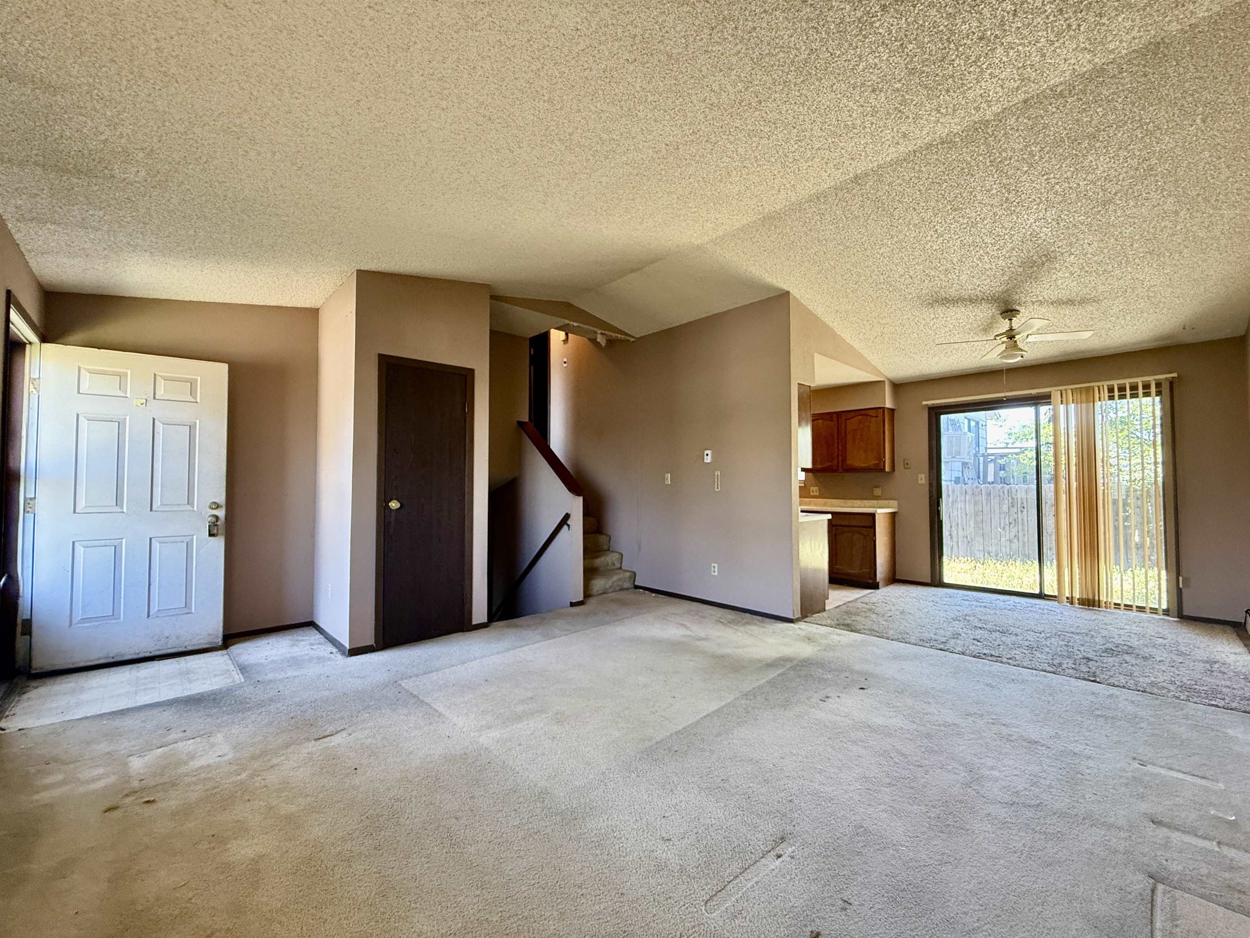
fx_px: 506
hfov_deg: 102.1
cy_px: 469
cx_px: 625
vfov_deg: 85.7
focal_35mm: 14
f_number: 2.2
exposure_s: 1/99
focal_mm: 2.22
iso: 250
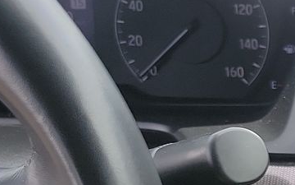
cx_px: 633
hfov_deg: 14.5
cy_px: 252
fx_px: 908
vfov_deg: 11.2
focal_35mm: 113
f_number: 1.8
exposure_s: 1/119
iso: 60
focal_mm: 6.7
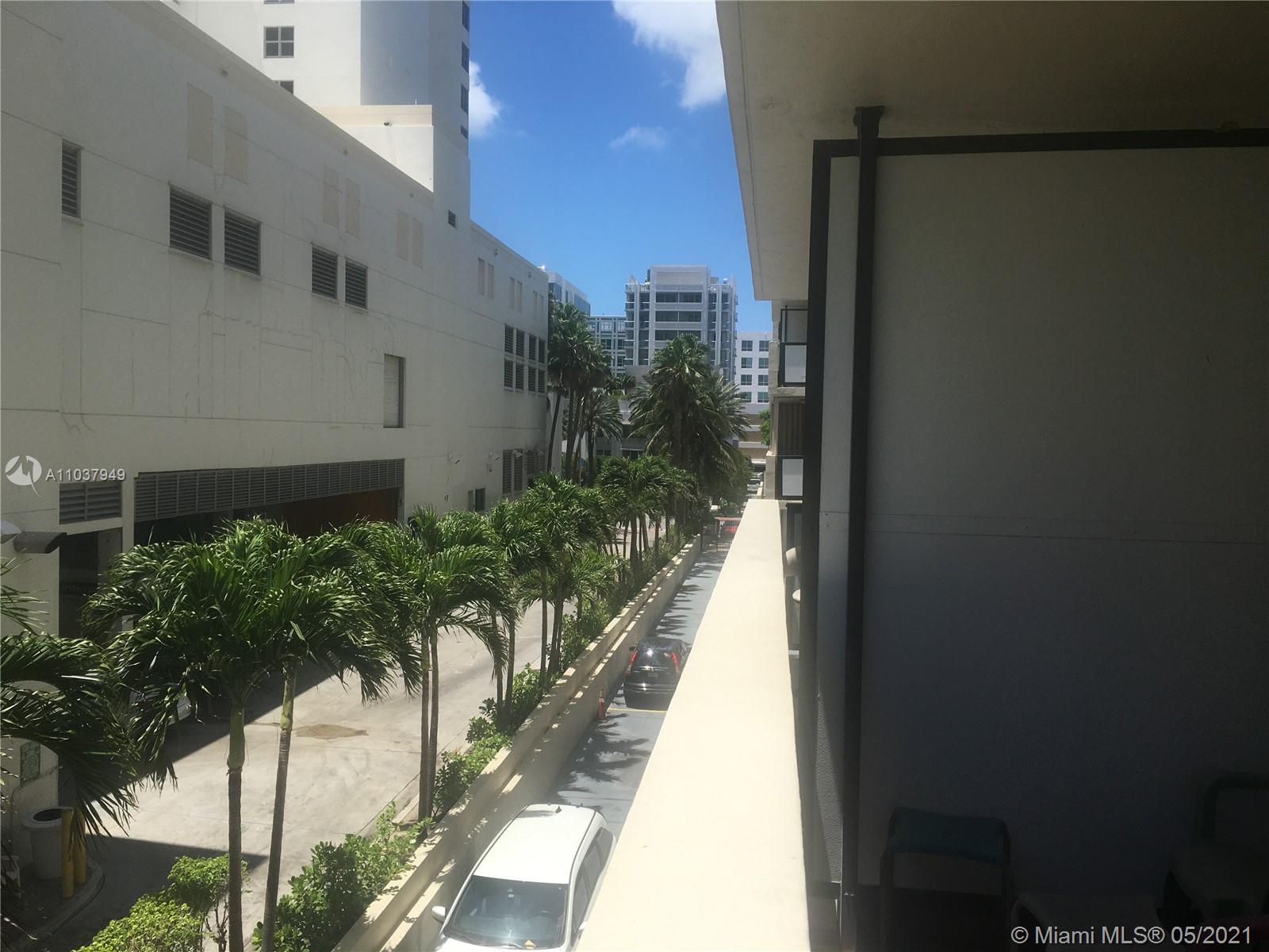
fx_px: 1063
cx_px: 634
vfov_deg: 48.2
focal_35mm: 29
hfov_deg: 61.7
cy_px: 476
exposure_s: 1/1876
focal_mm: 4.15
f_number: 2.2
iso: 25
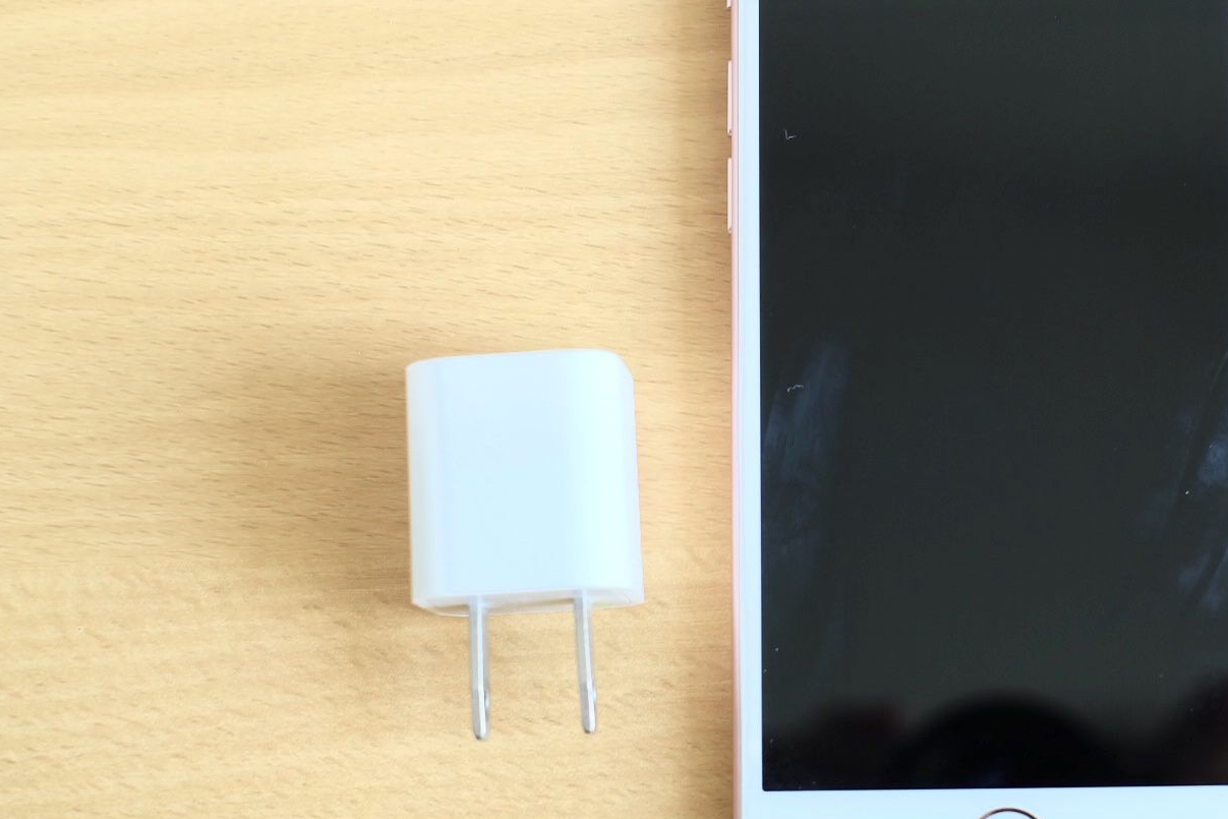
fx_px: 2661
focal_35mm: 78
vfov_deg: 17.5
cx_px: 900
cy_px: 366
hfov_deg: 25.7
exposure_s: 1/75
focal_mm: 35
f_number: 4
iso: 640
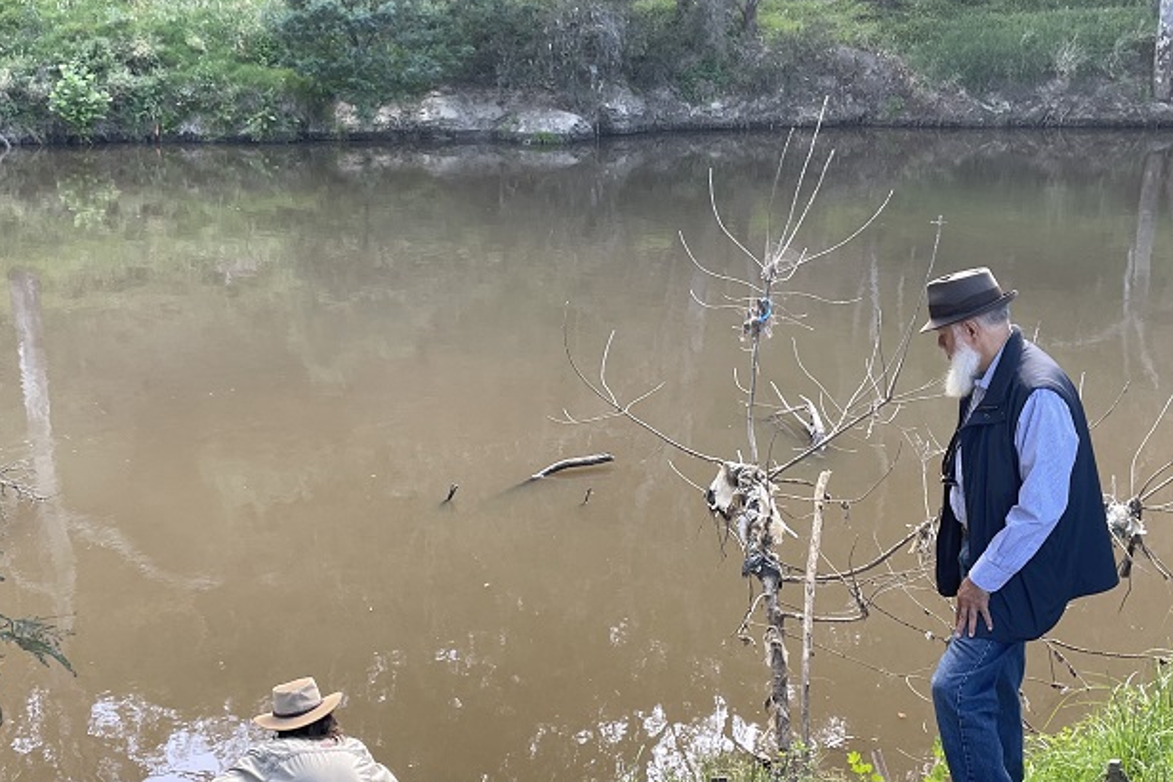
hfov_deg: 44.5
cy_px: 381
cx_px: 568
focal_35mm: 44
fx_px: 1434
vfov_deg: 30.5
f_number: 1.6
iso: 50
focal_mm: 4.2
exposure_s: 1/121
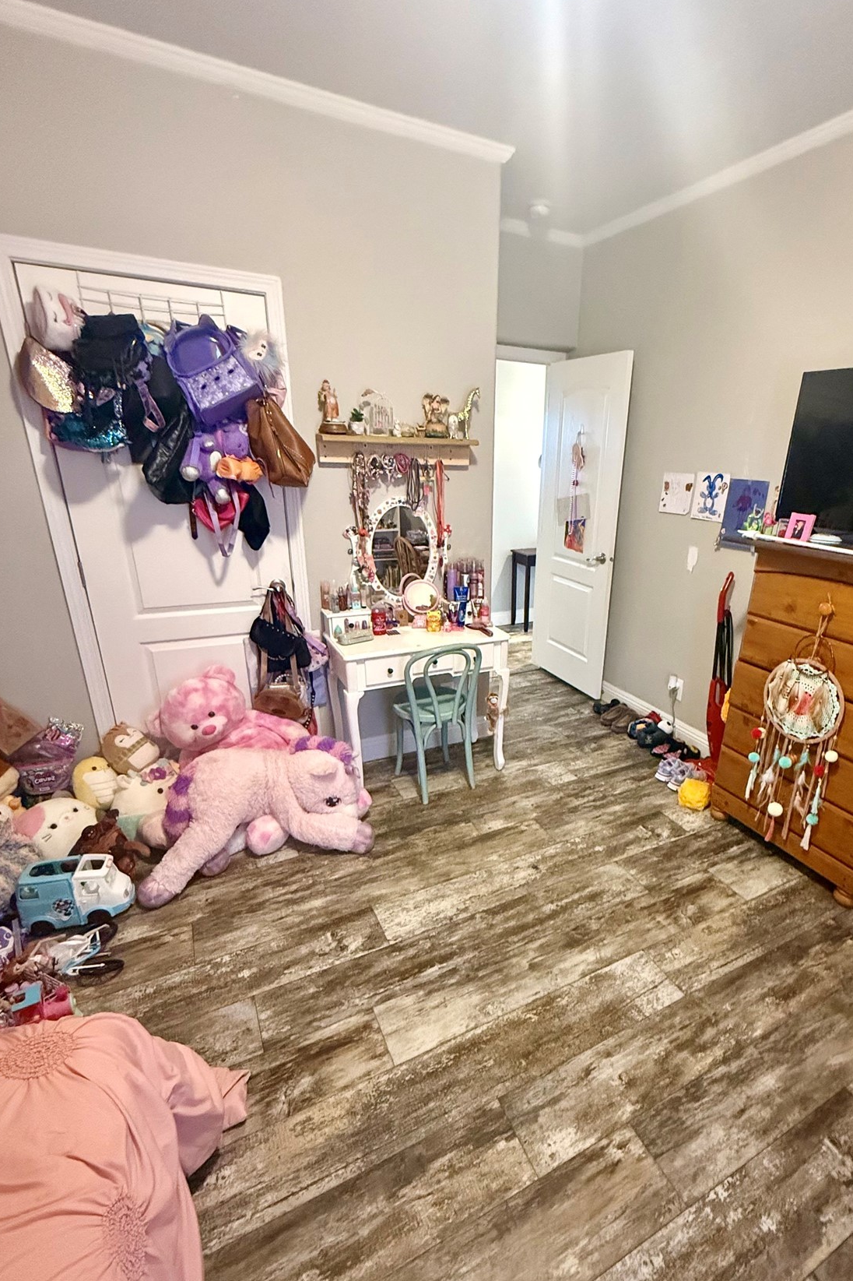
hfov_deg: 69.7
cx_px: 513
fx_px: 604
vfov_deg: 93.2
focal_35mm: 17
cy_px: 678
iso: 1000
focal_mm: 2.22
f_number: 2.2
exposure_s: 1/60
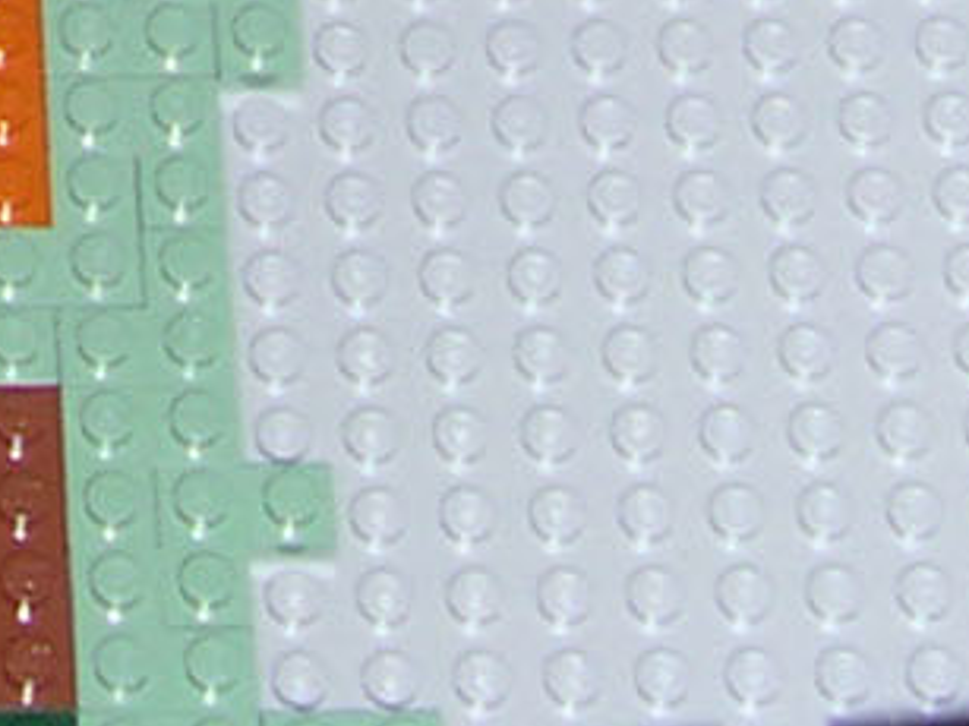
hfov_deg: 6.9
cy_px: -2052
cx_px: -688
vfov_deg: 4.8
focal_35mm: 281
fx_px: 7863
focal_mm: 8
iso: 100
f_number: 2.8
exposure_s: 1/60
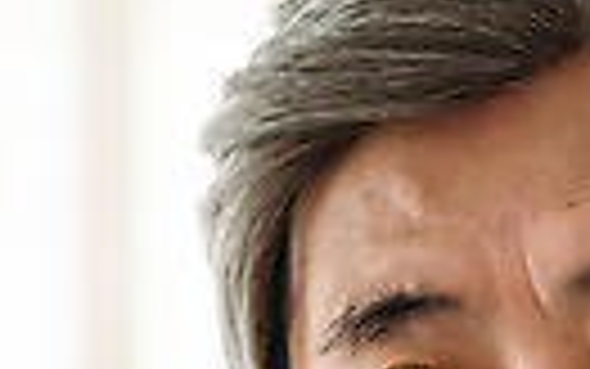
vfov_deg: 5.4
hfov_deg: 8.6
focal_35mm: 243
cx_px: 511
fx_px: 3909
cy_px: 536
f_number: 2.8
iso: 640
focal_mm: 52
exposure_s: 1/320
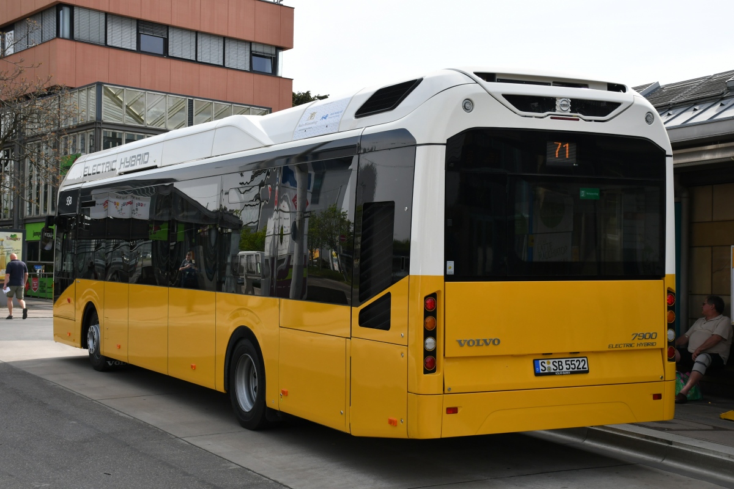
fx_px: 1060
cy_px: 244
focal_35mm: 52
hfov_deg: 38.2
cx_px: 367
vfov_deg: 26.0
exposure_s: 1/1600
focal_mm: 35
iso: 400
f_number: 6.3
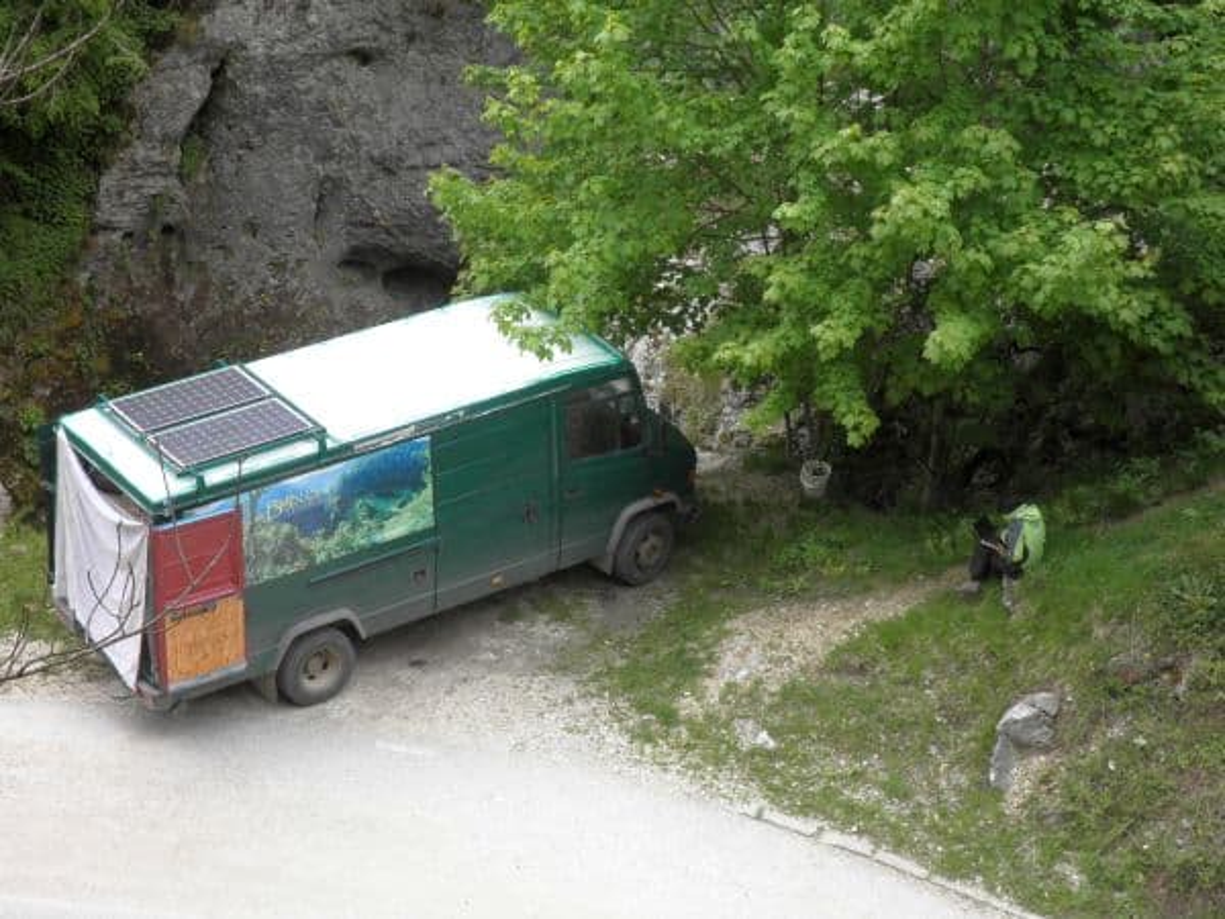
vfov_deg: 17.0
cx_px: 612
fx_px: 3079
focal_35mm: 87
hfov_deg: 22.5
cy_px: 460
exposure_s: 1/100
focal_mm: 15.6
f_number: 4.7
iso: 100
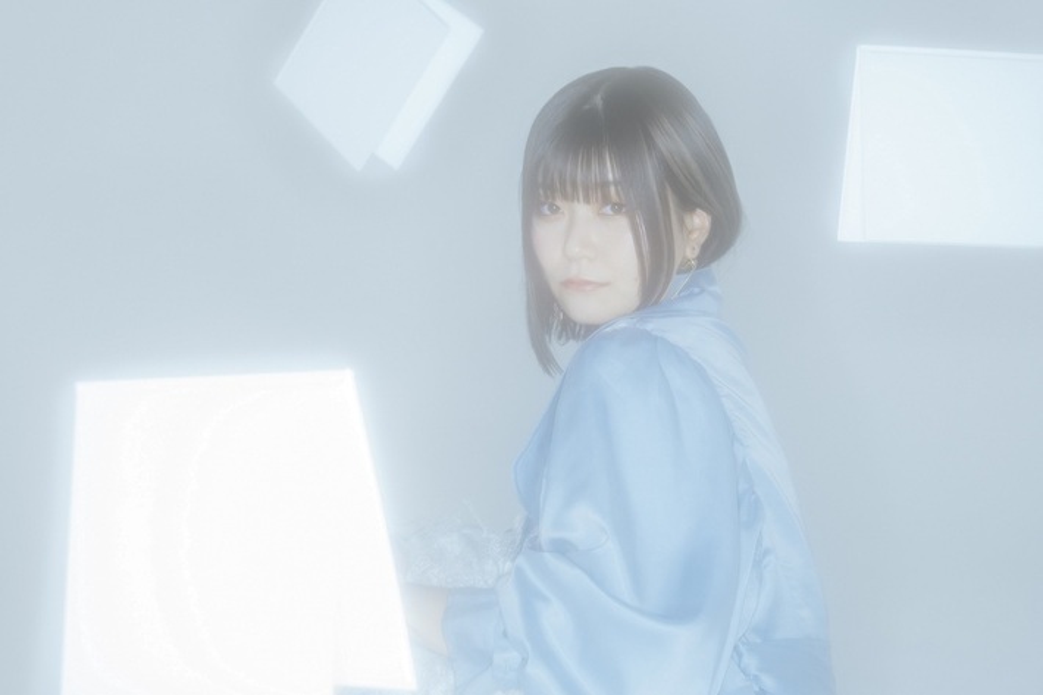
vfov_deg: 15.2
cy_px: 348
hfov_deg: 22.6
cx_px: 522
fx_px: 2607
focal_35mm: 90
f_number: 9
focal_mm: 90
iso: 400
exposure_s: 1/100
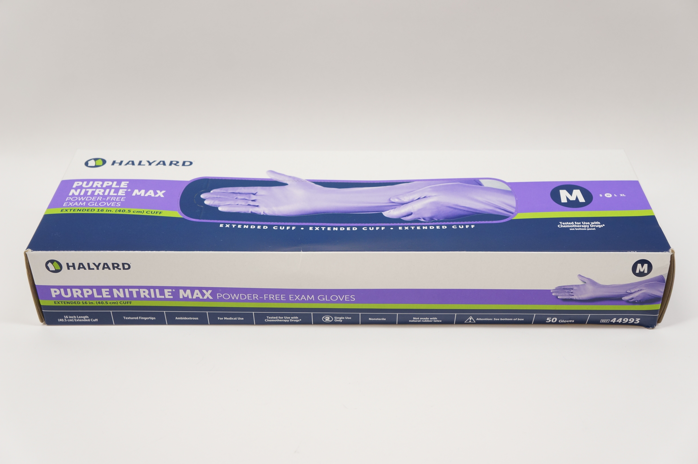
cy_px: 232
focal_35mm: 45
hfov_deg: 43.6
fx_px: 872
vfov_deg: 29.8
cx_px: 349
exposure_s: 1/80
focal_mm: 30
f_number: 5.6
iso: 400
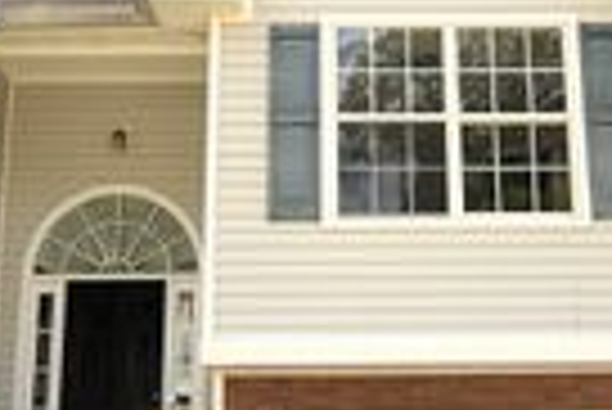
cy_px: 200
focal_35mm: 55
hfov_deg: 36.2
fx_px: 936
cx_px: 338
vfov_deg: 24.7
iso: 200
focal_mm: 10
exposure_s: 1/1000
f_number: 4
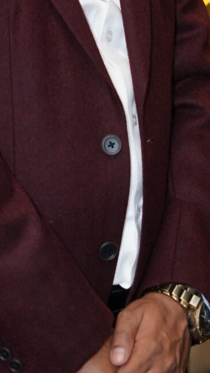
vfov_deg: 9.3
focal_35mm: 227
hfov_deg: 5.3
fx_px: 2245
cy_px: -136
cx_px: 27
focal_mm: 55
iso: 800
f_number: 4
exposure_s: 1/160
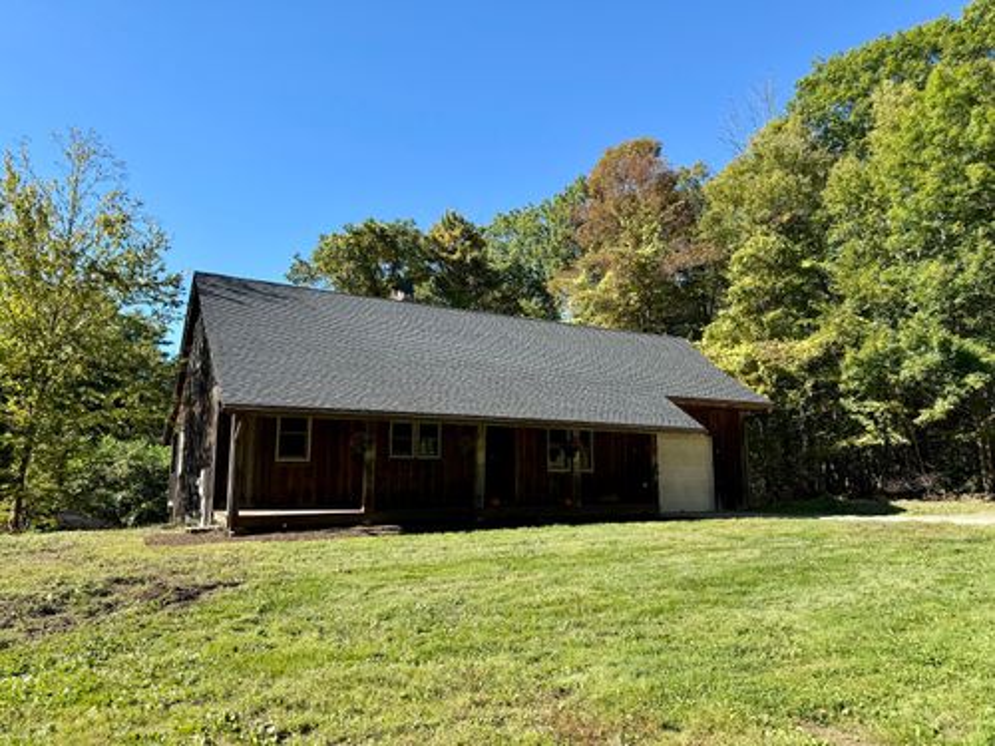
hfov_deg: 71.6
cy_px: 373
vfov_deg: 56.8
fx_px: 690
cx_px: 498
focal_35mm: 24
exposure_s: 1/1689
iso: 80
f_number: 1.78
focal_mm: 6.76
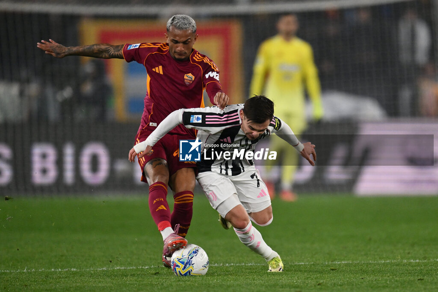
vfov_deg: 2.5
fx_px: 6811
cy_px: 146
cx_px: 219
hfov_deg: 3.7
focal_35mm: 560
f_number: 4
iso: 2500
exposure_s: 1/2000
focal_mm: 560
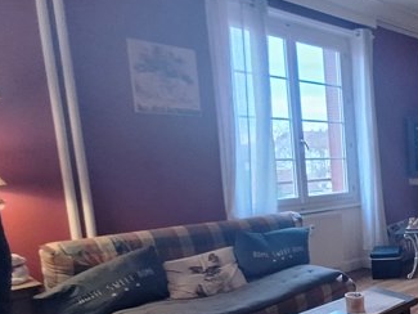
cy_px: 205
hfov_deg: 39.7
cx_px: 507
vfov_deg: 43.7
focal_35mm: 32
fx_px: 387
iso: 400
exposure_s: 1/25
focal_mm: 1.74
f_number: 2.2
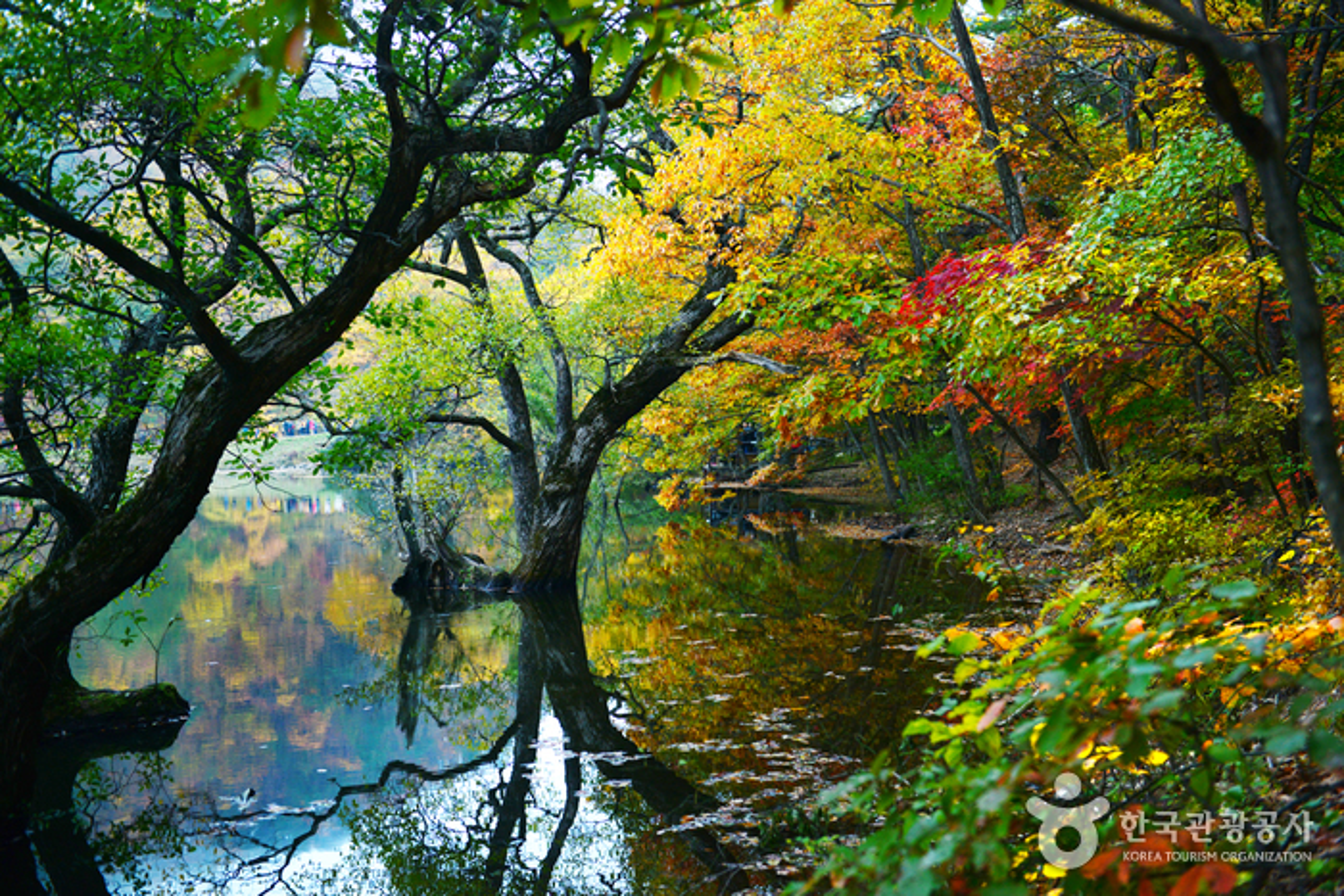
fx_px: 1494
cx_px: 672
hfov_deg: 48.4
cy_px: 448
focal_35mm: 40
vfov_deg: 33.4
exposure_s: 1/30
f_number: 4
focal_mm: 40
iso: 500
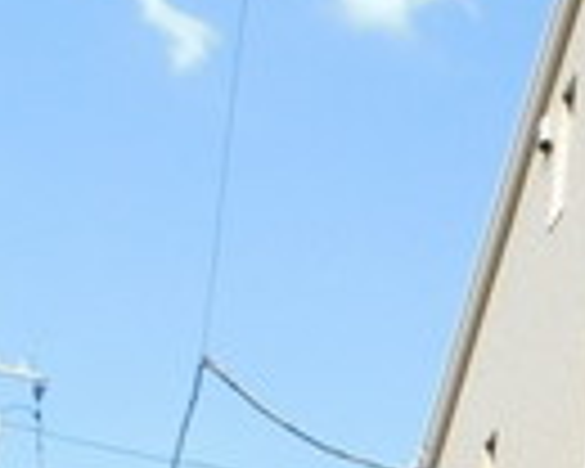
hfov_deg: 14.4
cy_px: 513
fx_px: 1801
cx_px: 1264
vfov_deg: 14.5
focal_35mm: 104
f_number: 3
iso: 125
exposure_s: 1/800
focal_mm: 4
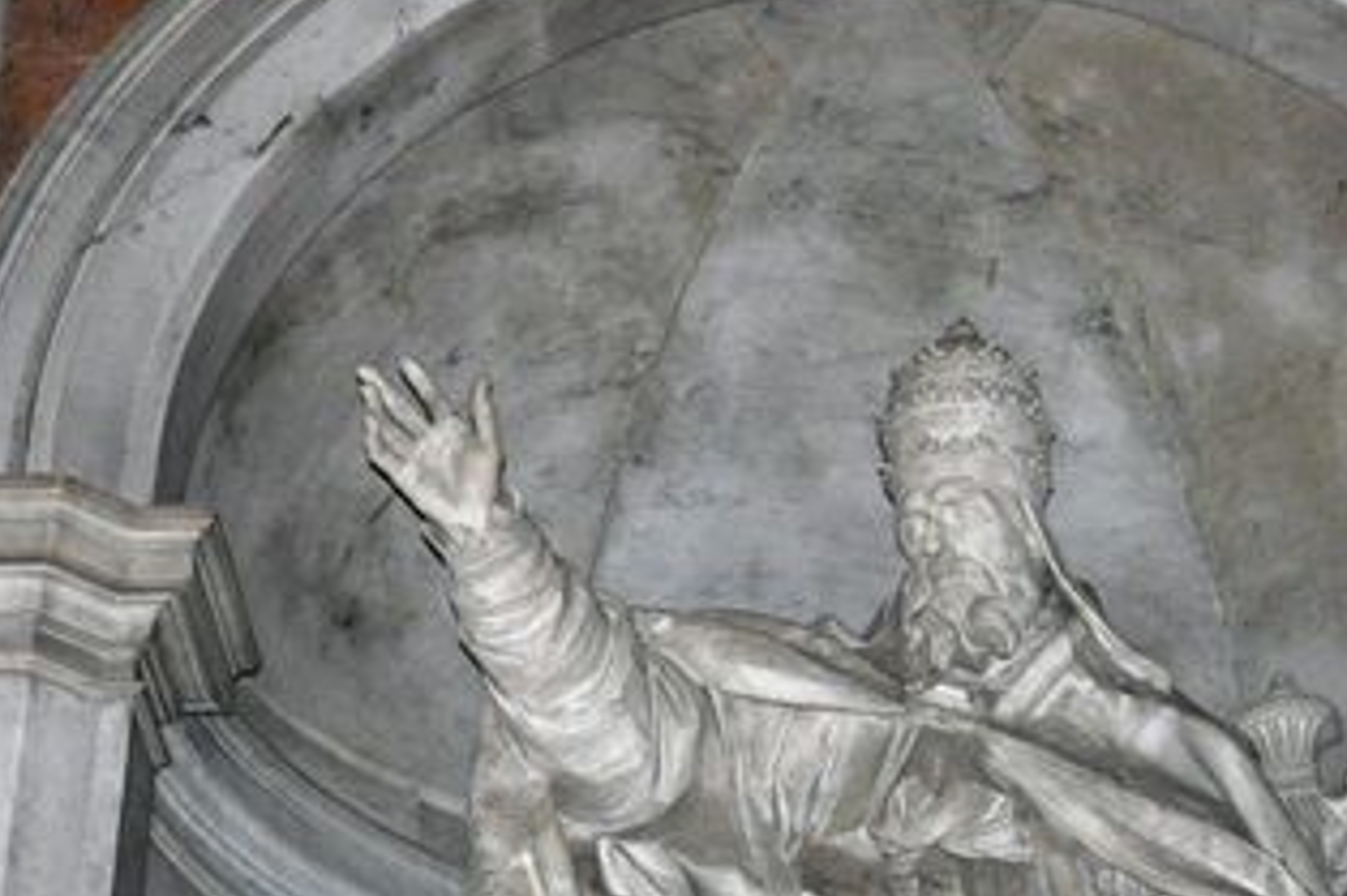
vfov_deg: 15.2
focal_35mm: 88
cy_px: 917
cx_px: 939
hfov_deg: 23.0
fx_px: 3291
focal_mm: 18
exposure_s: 1/60
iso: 800
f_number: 3.5
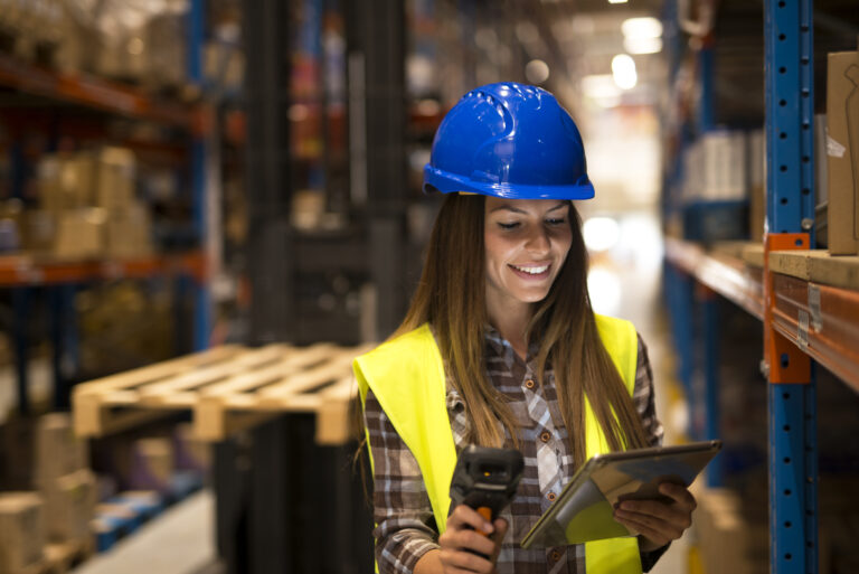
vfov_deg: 27.0
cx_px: 430
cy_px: 287
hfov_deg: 39.6
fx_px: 1194
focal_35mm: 50
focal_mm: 50
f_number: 1.4
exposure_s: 1/100
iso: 500
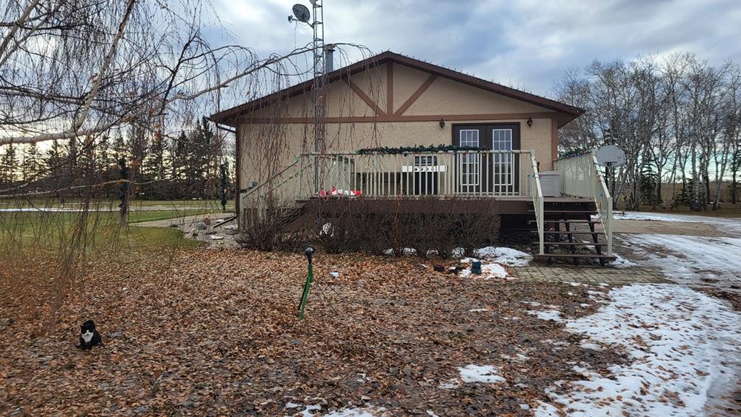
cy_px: 190
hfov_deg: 66.0
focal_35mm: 29
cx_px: 377
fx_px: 570
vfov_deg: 40.2
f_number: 1.8
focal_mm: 5.4
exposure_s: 1/801
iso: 40
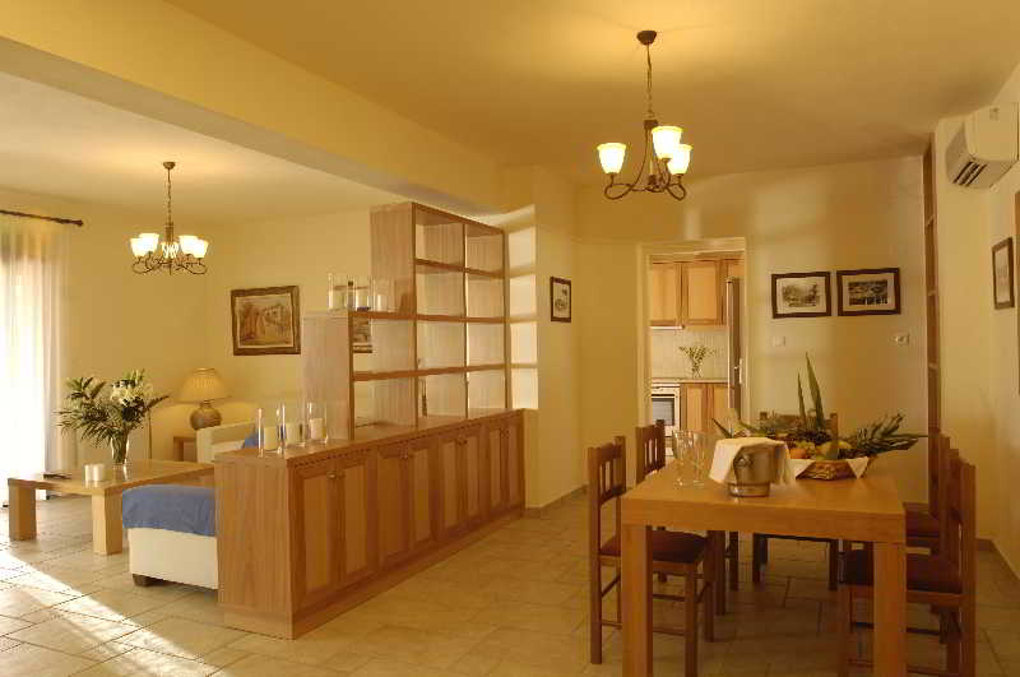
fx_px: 721
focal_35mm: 26
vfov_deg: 50.3
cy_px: 338
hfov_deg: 70.5
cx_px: 510
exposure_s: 1/15
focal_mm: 17
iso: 200
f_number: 7.1
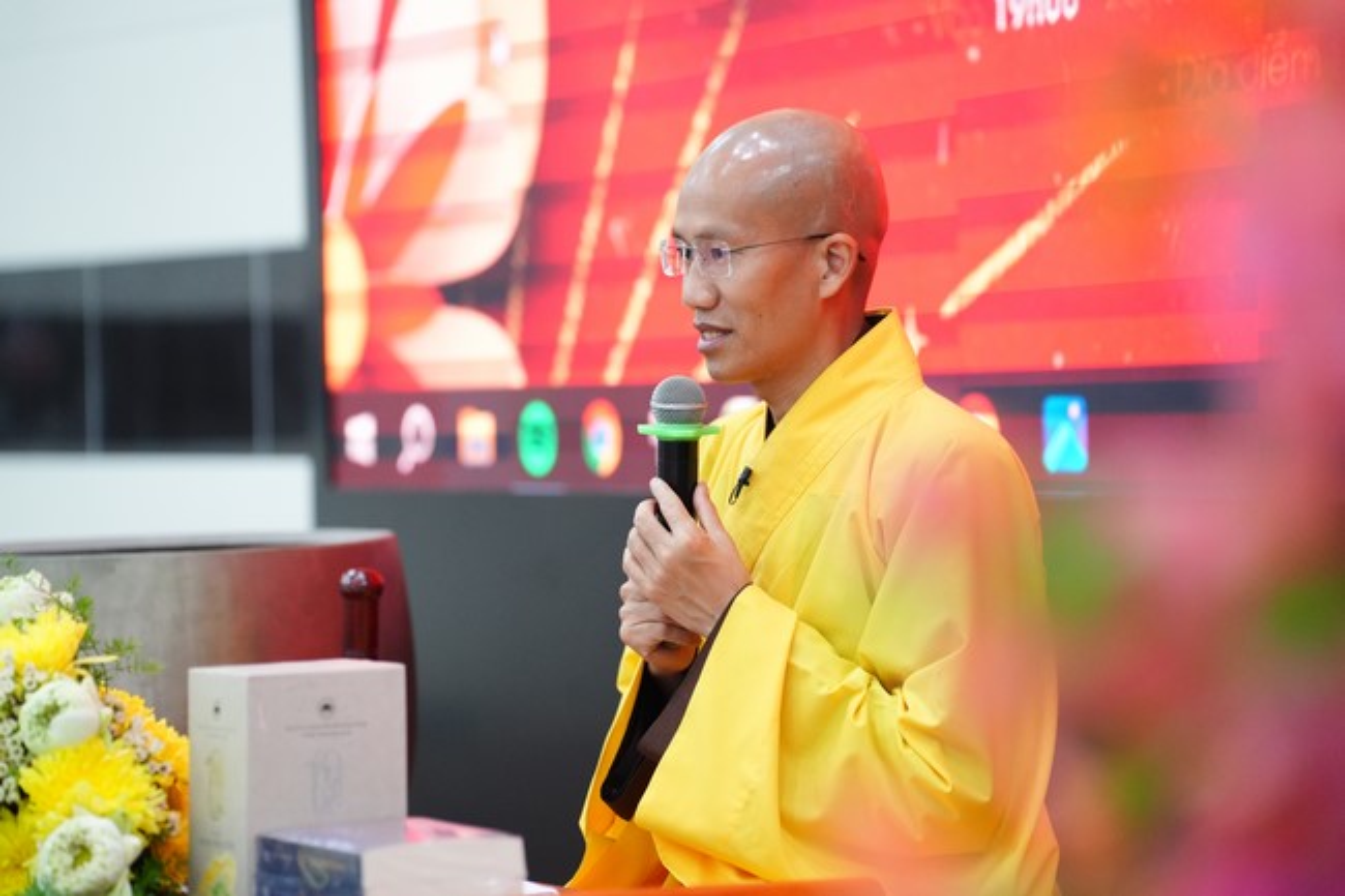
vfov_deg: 10.4
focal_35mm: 132
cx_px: 672
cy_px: 448
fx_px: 4930
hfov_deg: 15.5
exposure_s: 1/200
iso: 5000
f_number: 3.2
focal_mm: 132
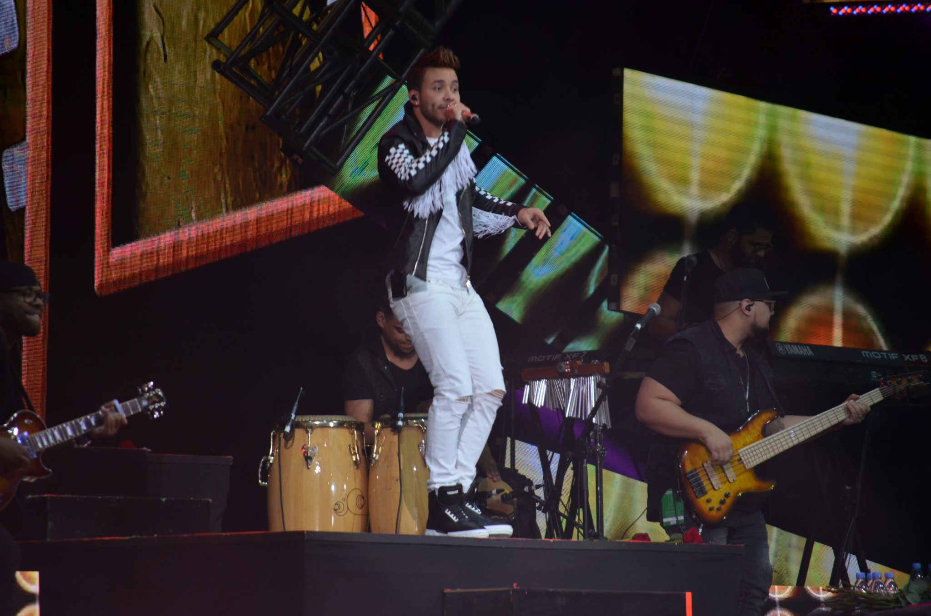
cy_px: 308
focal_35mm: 270
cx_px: 466
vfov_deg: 5.1
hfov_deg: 7.6
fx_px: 6967
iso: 800
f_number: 5.6
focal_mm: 180
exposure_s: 1/125
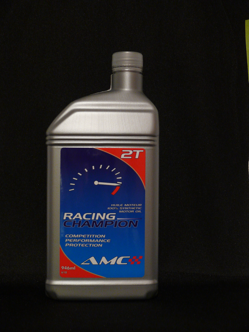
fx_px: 585
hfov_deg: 24.0
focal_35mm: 61
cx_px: 124
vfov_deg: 31.7
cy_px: 166
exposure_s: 1/3.2
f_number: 3.2
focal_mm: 13
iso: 200
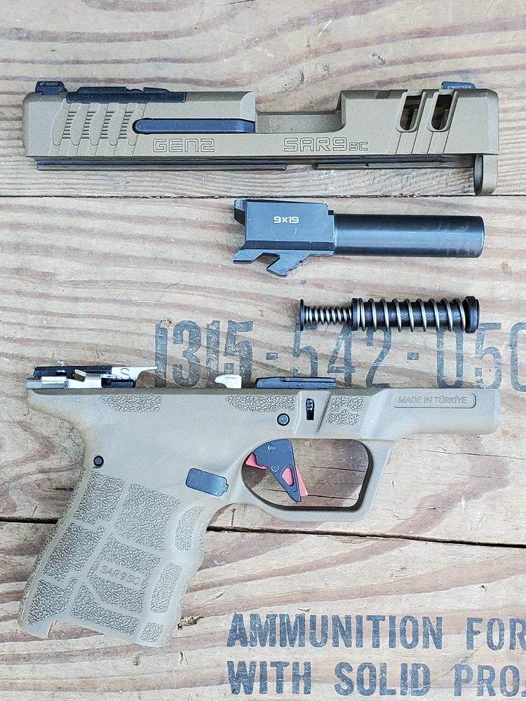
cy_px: 350
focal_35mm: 26
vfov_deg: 67.3
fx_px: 527
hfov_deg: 53.1
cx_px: 263
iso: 125
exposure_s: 1/120
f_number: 2.4
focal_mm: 4.3
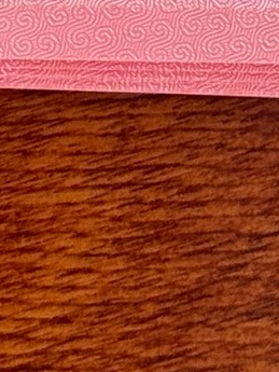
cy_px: -827
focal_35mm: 380
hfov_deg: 3.9
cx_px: -93
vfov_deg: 4.9
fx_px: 4081
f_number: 1.78
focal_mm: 6.76
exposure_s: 1/95
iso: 100
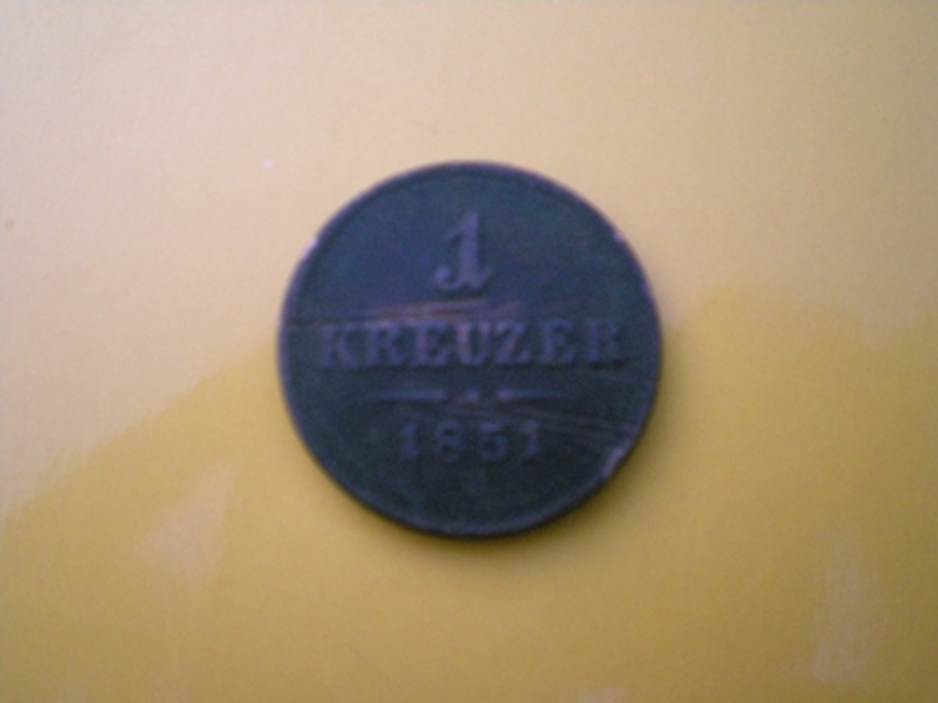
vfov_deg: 37.7
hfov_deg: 49.0
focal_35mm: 38
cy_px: 352
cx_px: 469
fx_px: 1030
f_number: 3.1
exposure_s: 1/138
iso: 505
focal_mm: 6.3
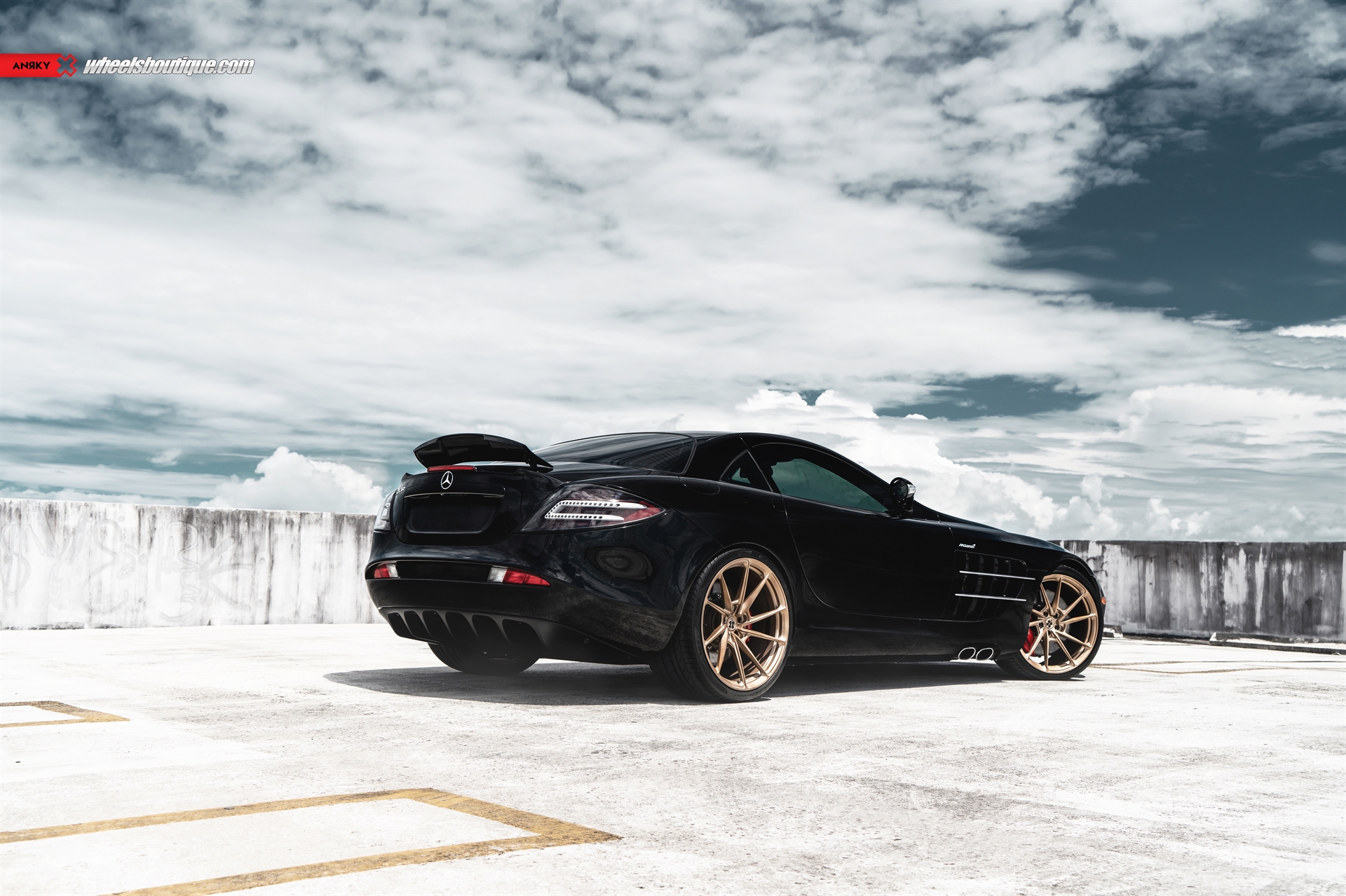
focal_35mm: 39
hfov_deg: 49.6
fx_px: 1458
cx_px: 673
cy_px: 448
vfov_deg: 34.2
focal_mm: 39
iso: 100
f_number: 6.3
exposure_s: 1/320
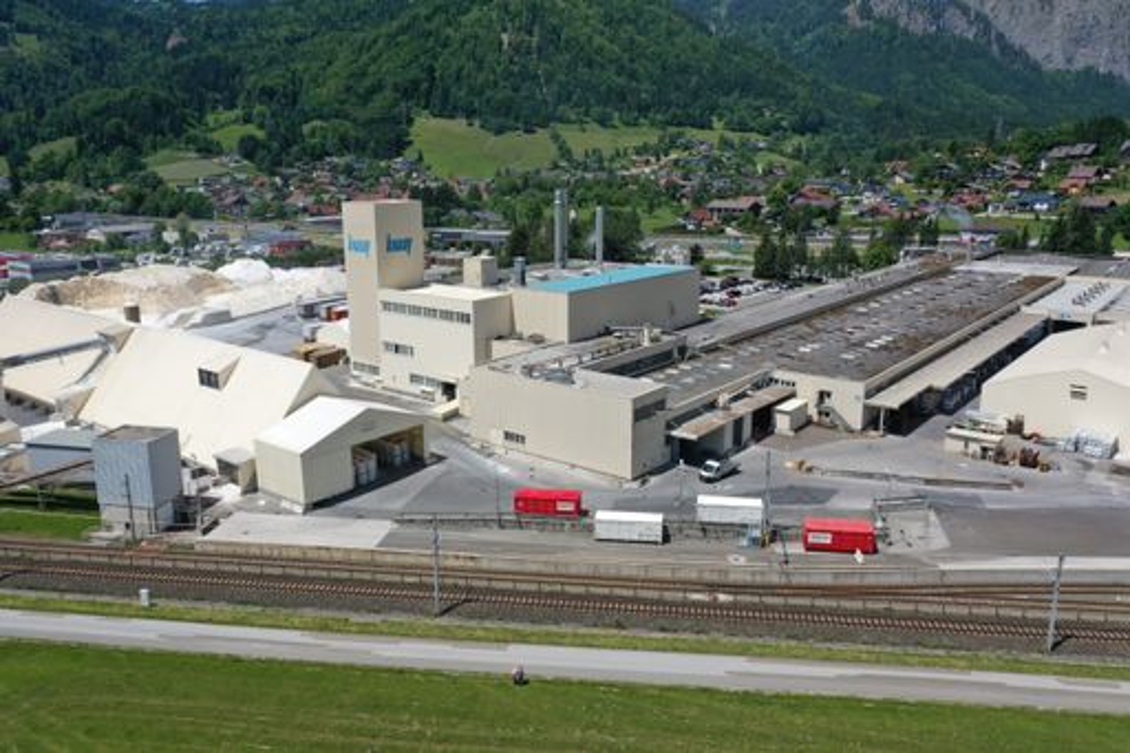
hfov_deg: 65.5
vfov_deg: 46.4
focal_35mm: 28
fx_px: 879
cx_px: 565
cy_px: 376
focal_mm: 10.26
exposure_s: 1/320
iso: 100
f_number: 7.1
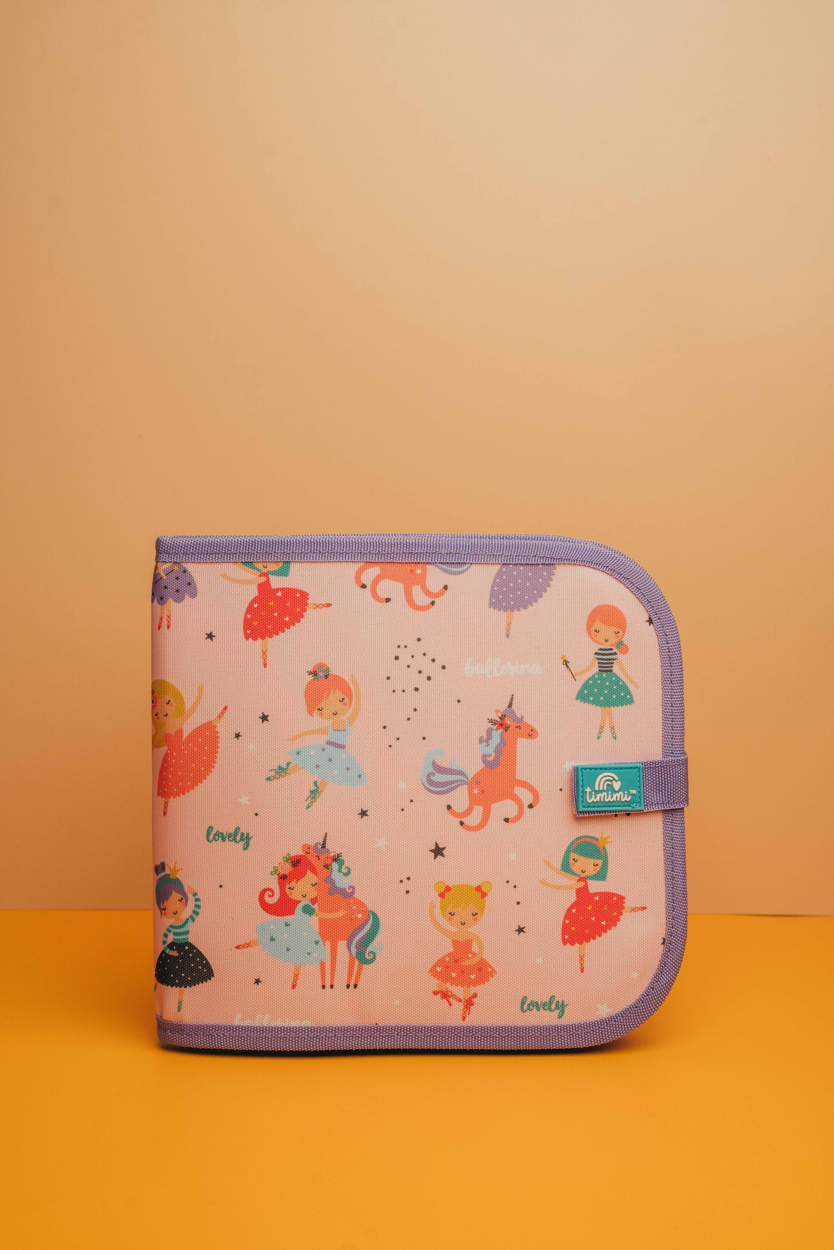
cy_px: 625
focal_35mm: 50
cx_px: 417
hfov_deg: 27.0
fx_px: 1737
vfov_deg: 39.6
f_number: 8
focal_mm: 50
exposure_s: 1/320
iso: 1250
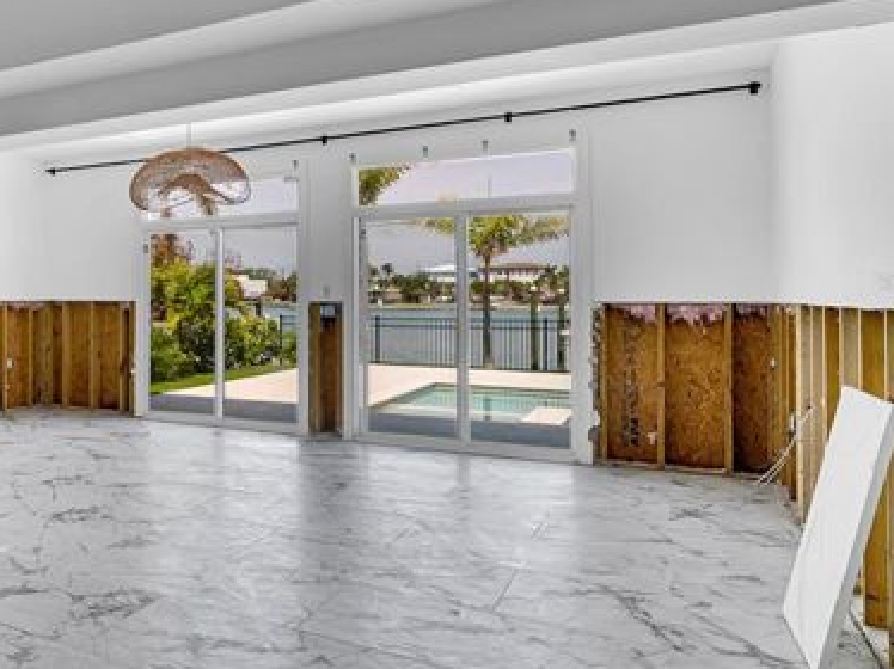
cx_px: 130
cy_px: 282
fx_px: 748
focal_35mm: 29
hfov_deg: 55.5
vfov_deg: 48.0
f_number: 9
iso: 200
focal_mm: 16
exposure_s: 1/50
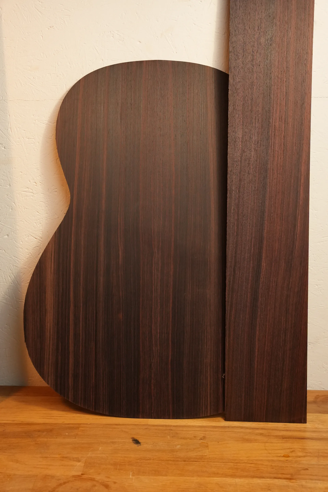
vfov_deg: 43.3
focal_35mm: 45
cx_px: 164
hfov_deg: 29.6
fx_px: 620
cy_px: 246
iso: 4000
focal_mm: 45.4
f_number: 7.1
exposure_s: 1/400
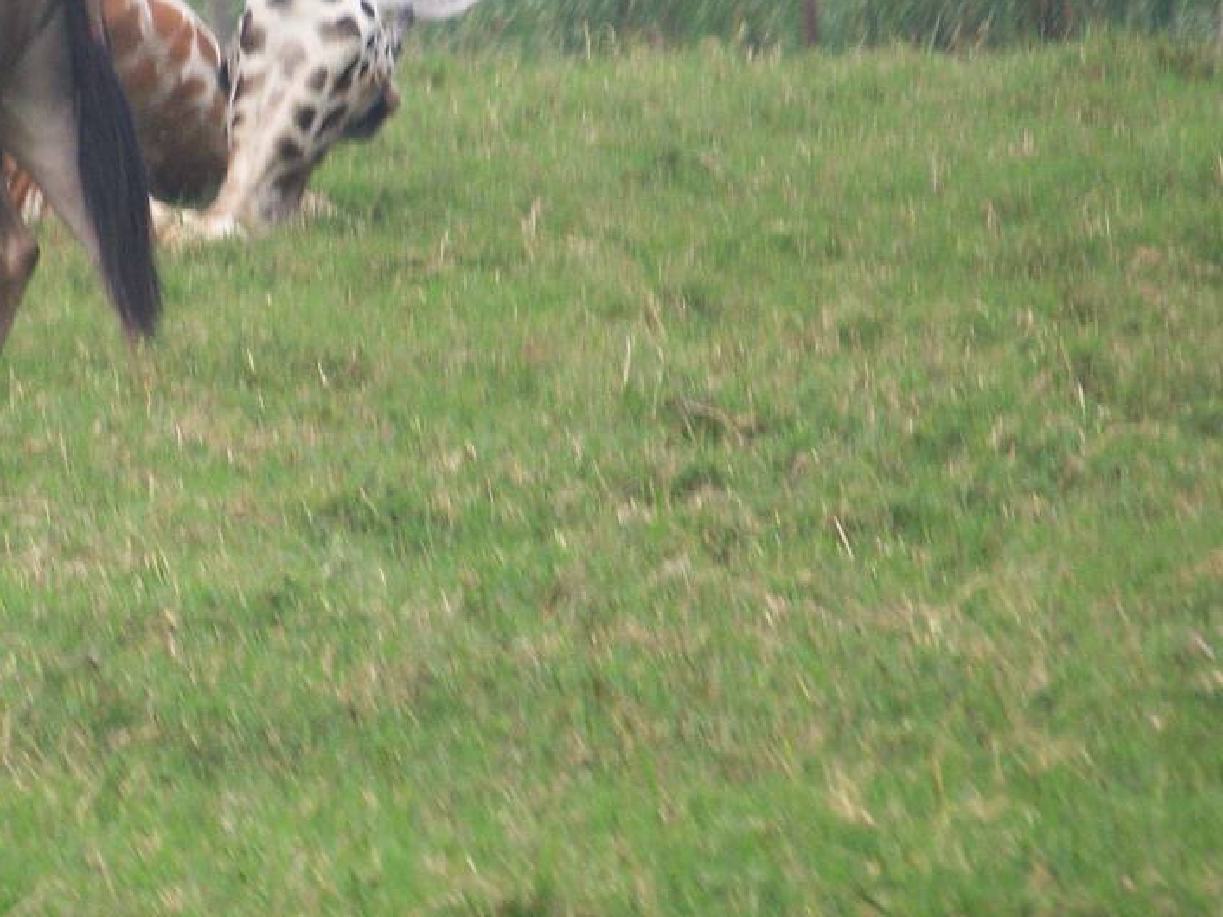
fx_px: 29249
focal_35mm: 828
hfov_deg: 2.4
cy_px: 170
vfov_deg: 1.8
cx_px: 88
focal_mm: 60.8
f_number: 4.5
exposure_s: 1/80
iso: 100
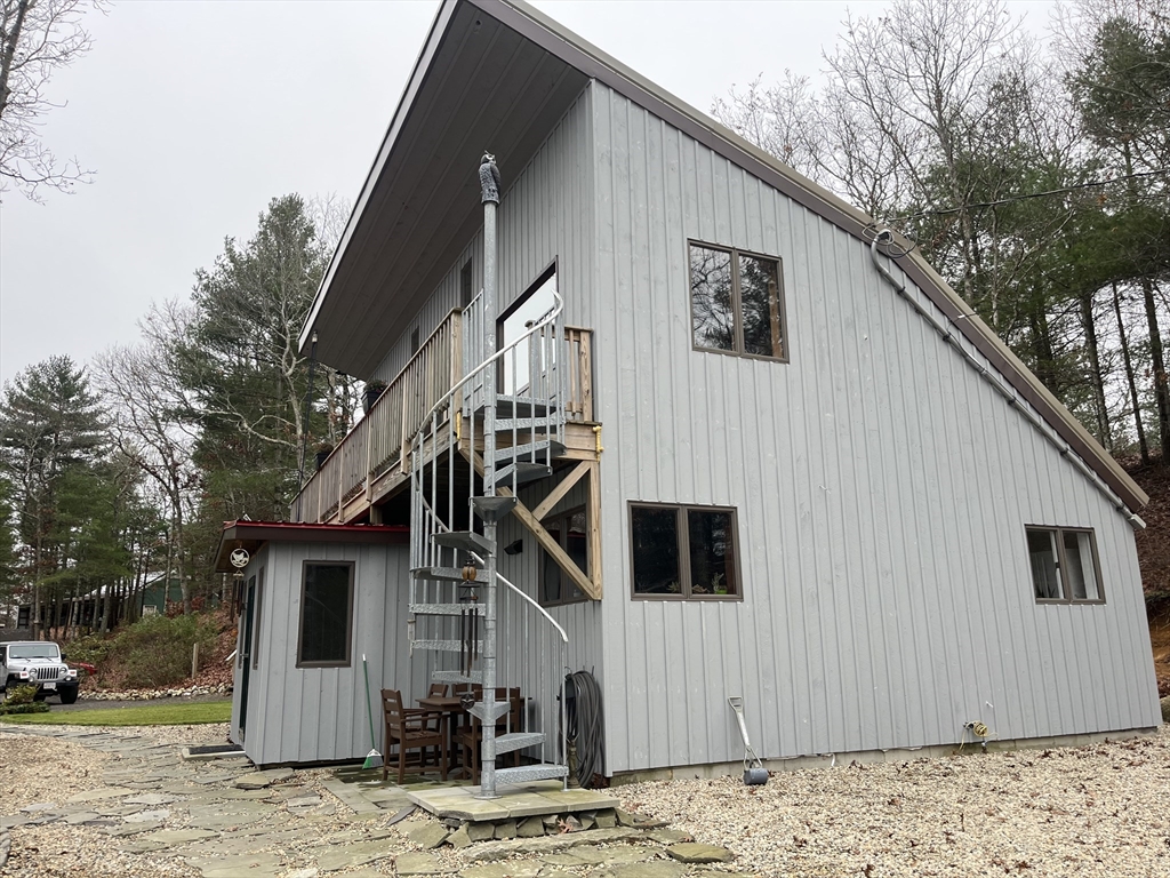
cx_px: 585
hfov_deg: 67.3
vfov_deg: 53.1
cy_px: 439
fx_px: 879
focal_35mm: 26
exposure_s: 1/122
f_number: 1.6
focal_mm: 5.1
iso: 40
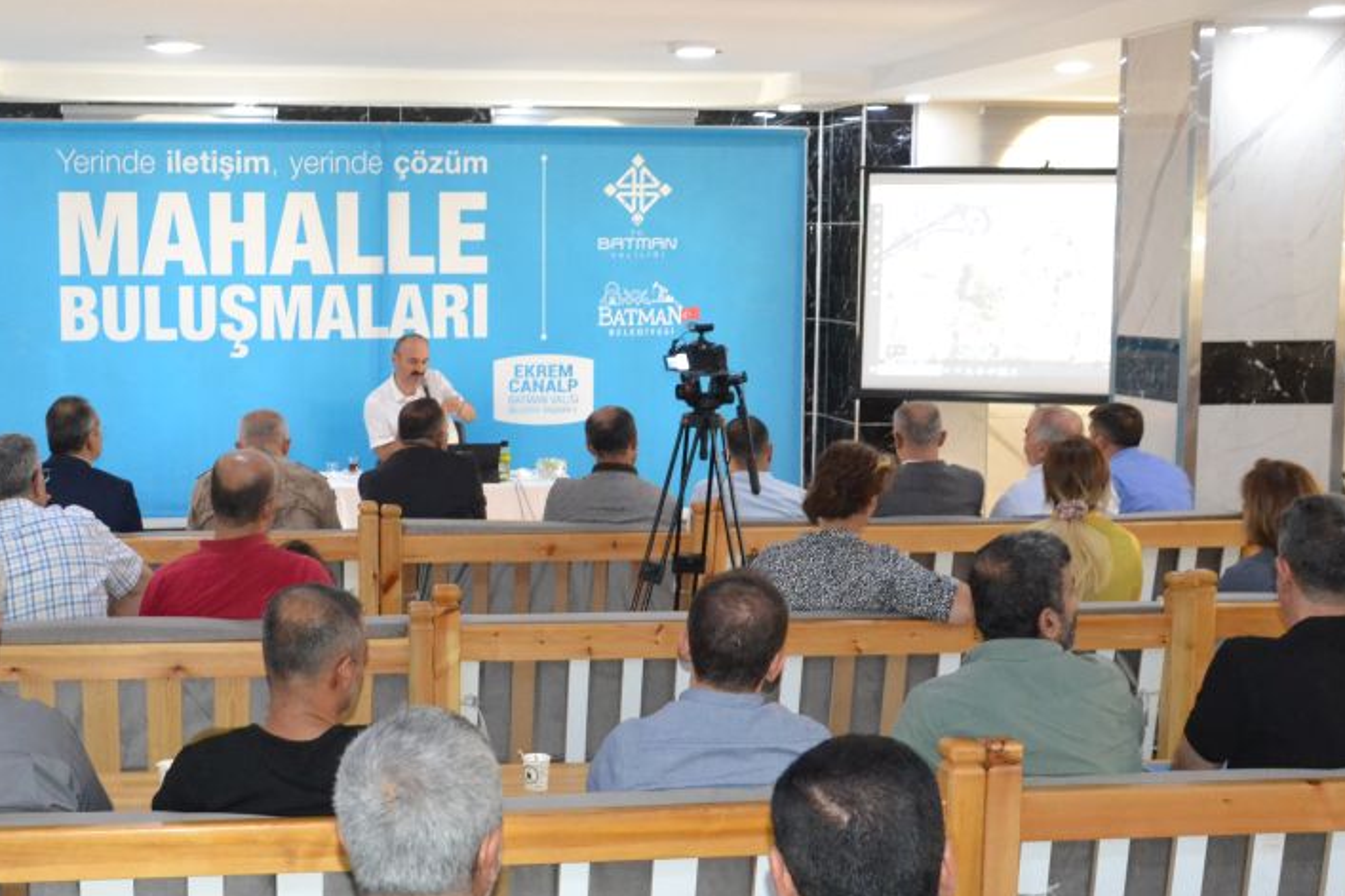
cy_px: 464
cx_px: 434
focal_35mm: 55
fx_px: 2054
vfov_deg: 24.6
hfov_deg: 35.8
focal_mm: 24
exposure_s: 1/60
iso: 3200
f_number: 3.8
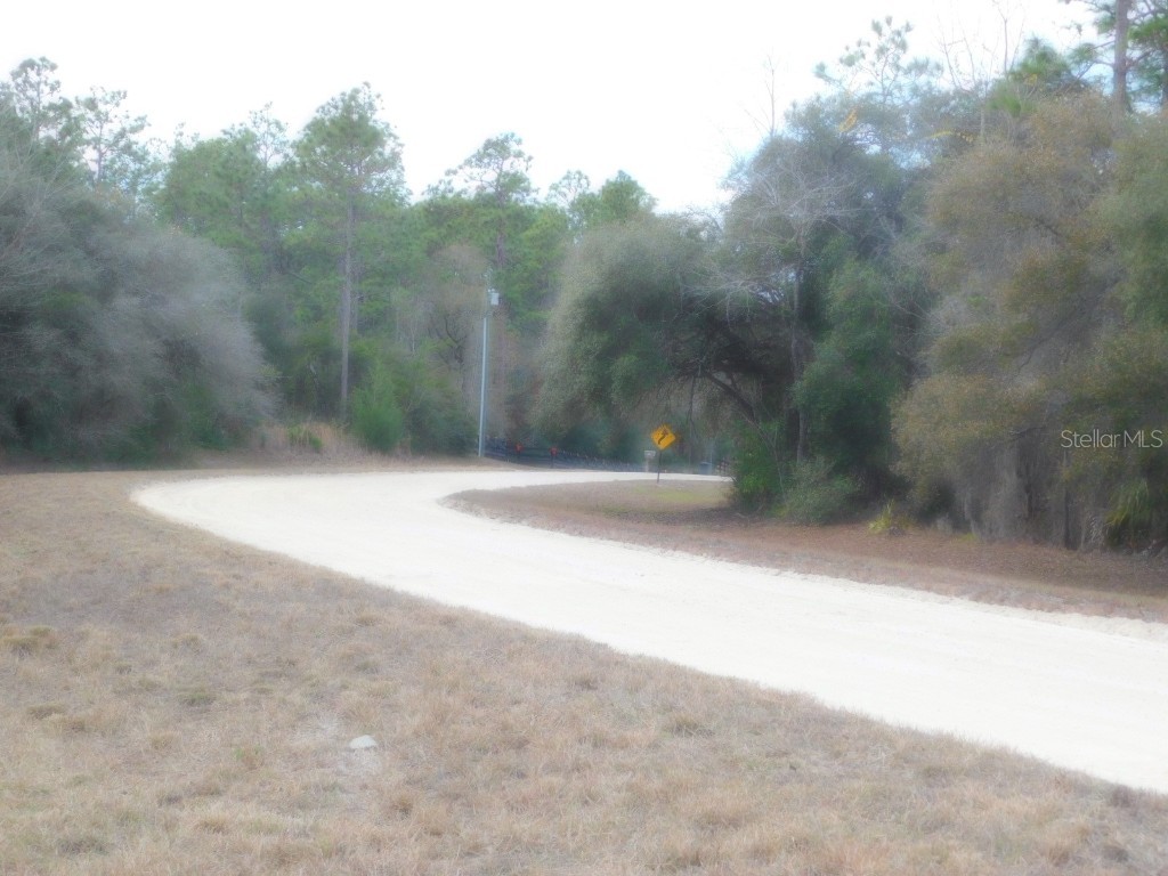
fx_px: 2699
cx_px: 584
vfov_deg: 18.4
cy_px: 438
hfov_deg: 24.4
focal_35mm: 80
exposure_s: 1/160
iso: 125
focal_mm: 14.2
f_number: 4.4
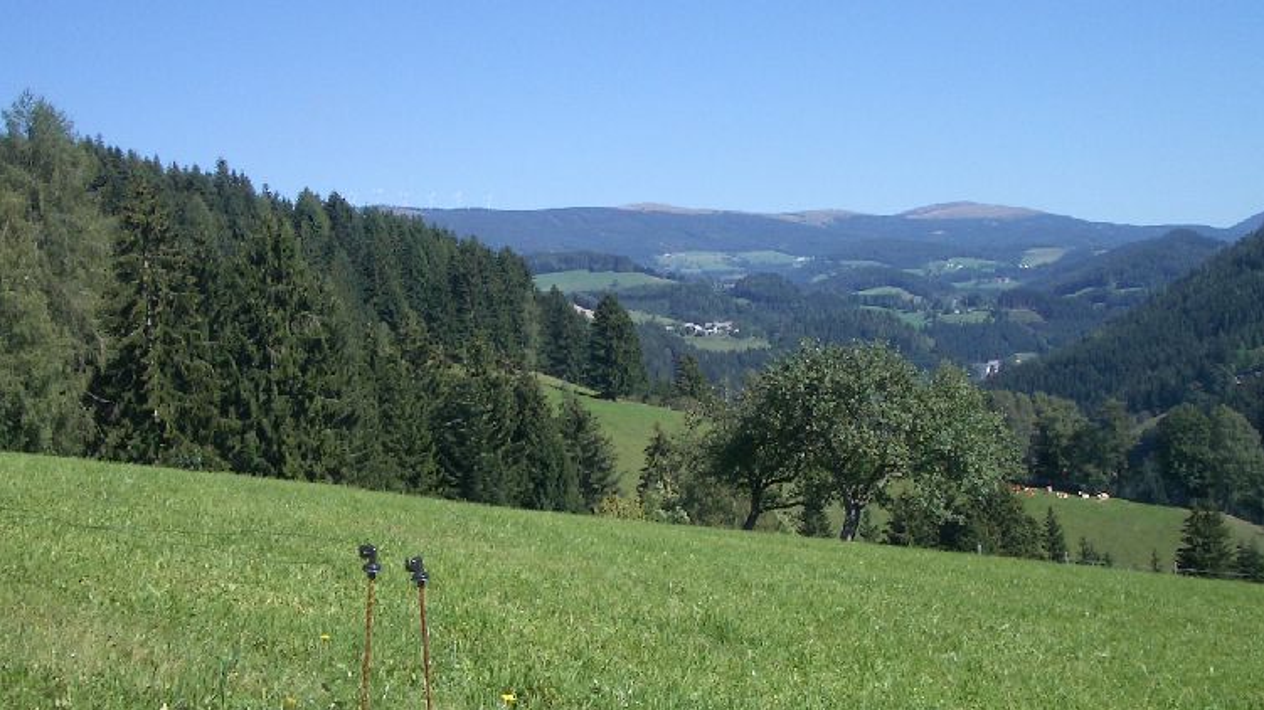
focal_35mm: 52
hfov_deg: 39.8
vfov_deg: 23.0
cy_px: 256
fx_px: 1742
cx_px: 537
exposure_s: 1/400
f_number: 4.3
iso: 50
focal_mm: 5.8
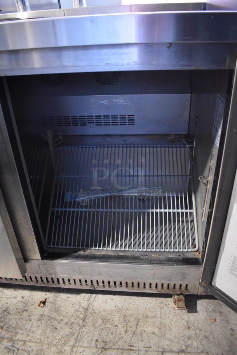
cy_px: 178
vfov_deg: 67.3
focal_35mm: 27
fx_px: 266
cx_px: 118
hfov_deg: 48.0
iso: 3200
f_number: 3.5
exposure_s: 1/30
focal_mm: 18
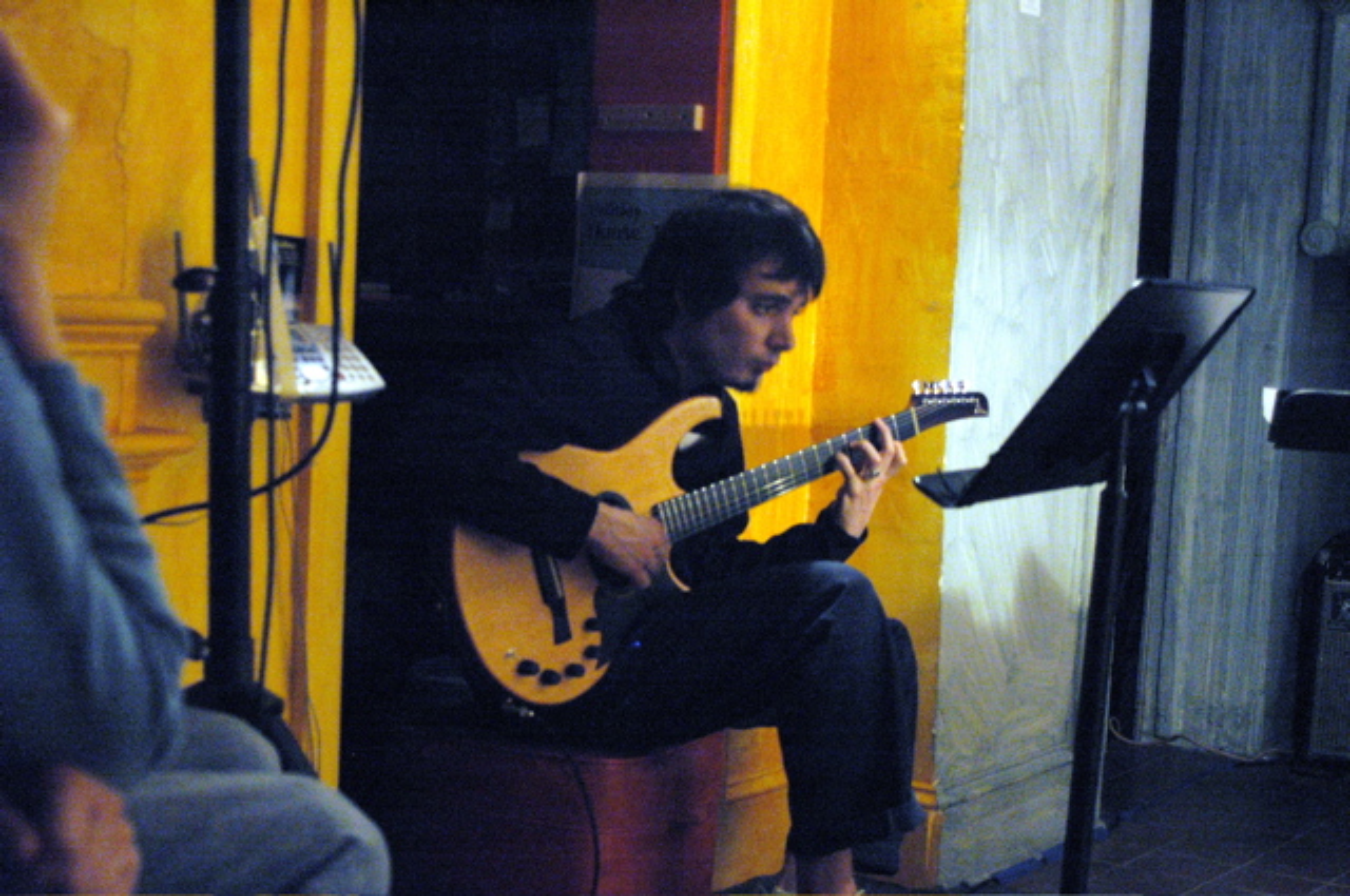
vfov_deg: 22.6
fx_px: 2247
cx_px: 675
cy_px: 448
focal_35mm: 60
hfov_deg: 33.4
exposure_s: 1/13
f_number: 5
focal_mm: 40
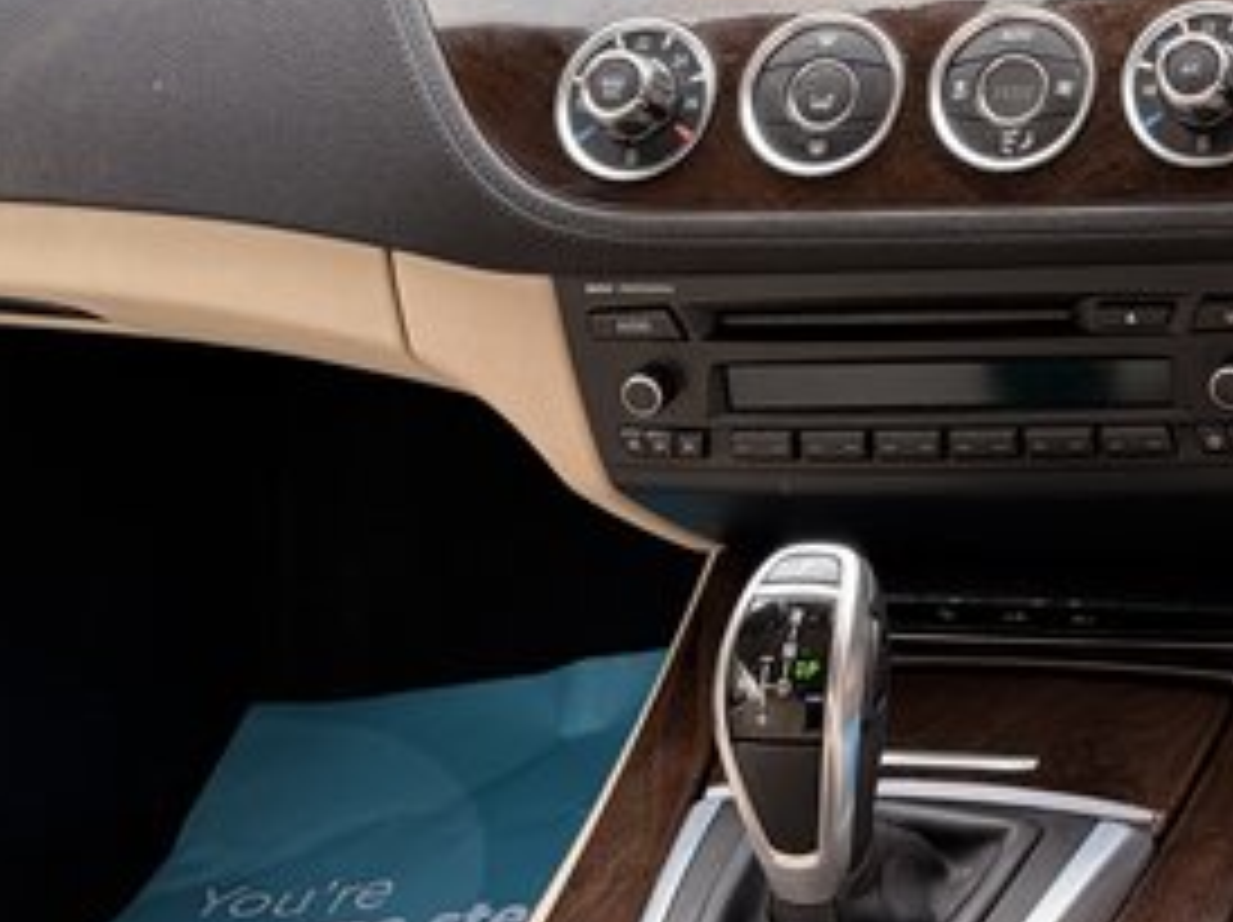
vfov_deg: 18.9
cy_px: 54
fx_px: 2705
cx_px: 1413
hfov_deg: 23.8
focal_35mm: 76
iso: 64
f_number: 1.6
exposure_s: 1/121
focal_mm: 5.96
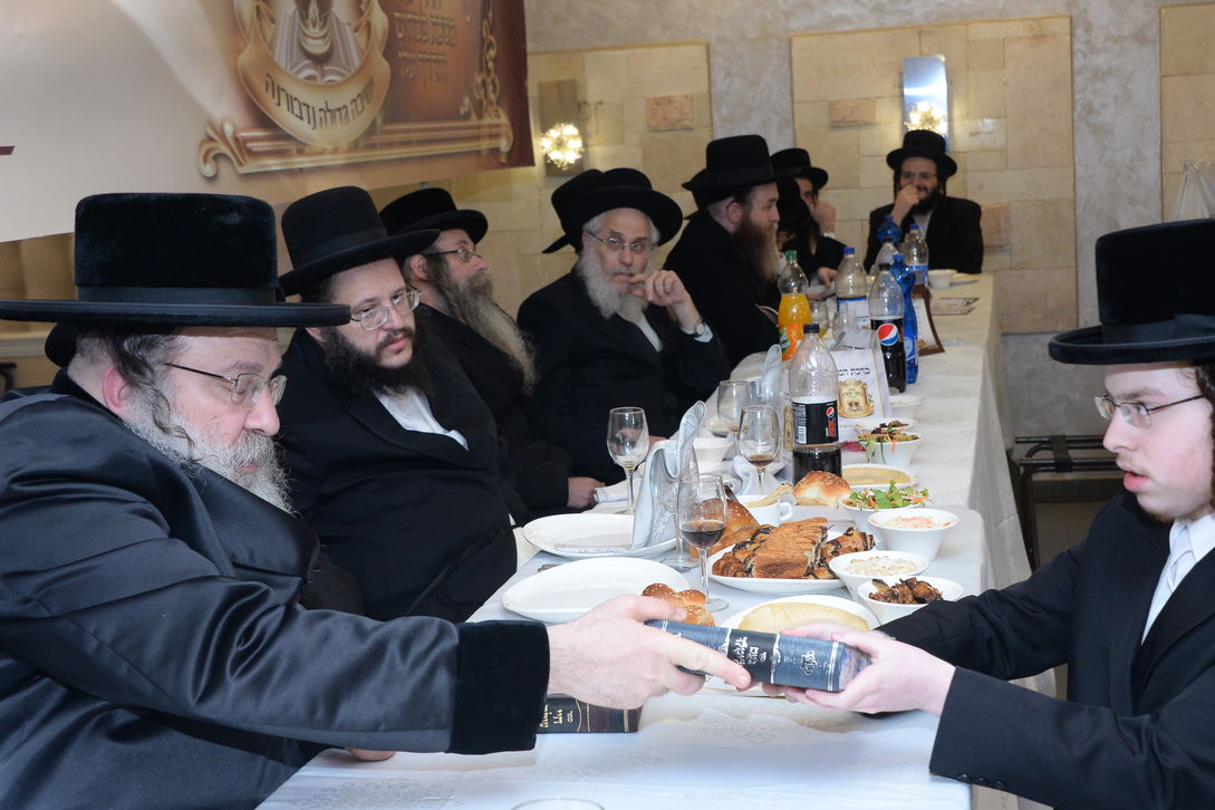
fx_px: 1822
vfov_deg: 25.0
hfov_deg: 36.8
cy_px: 445
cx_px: 692
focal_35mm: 54
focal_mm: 42
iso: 1600
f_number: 5.6
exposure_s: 1/100
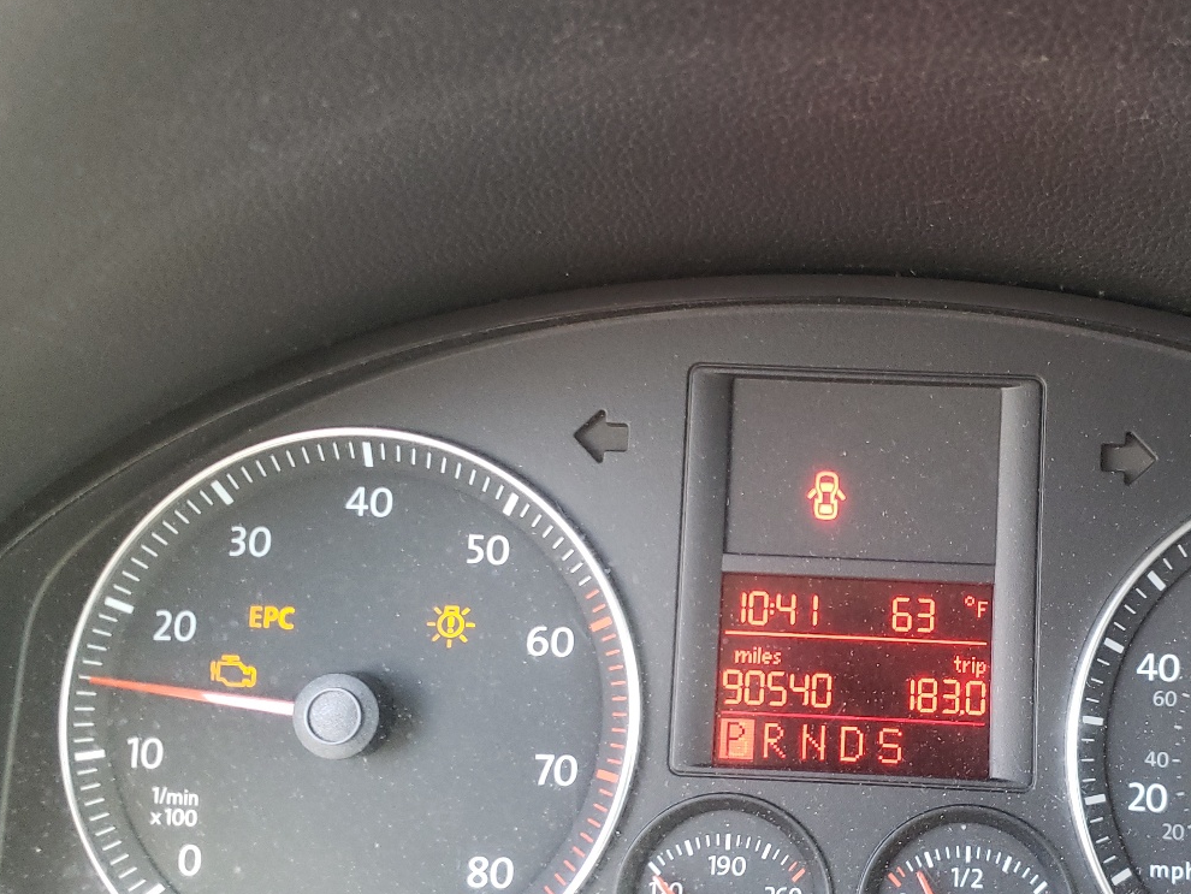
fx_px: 1445
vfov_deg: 34.3
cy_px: 523
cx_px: 843
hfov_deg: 43.8
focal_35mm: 42
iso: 151
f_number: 1.5
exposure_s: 1/60.2
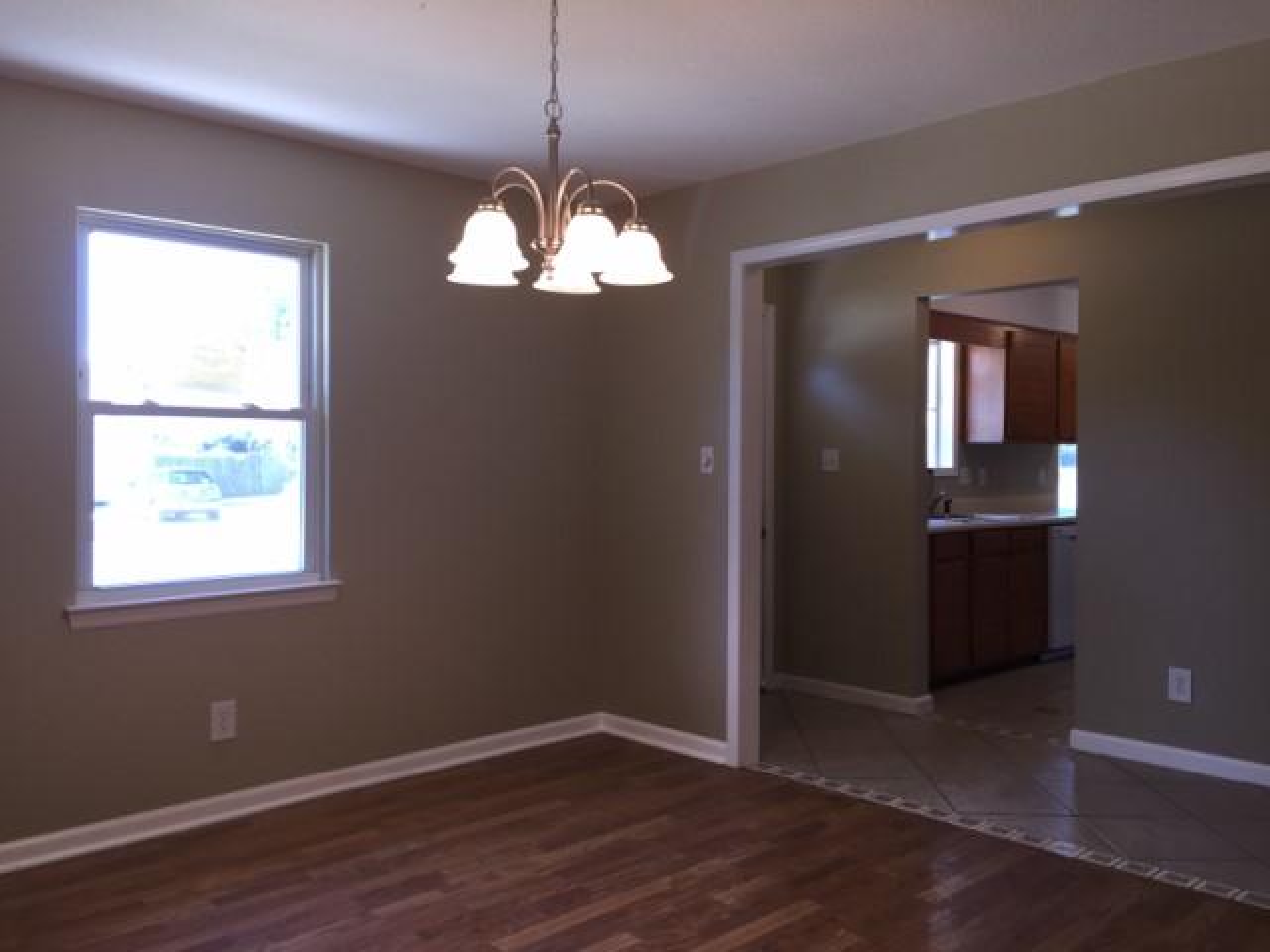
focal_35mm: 29
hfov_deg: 61.7
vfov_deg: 48.2
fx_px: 1064
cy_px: 476
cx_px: 635
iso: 32
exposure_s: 1/30
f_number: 2.2
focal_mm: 4.15
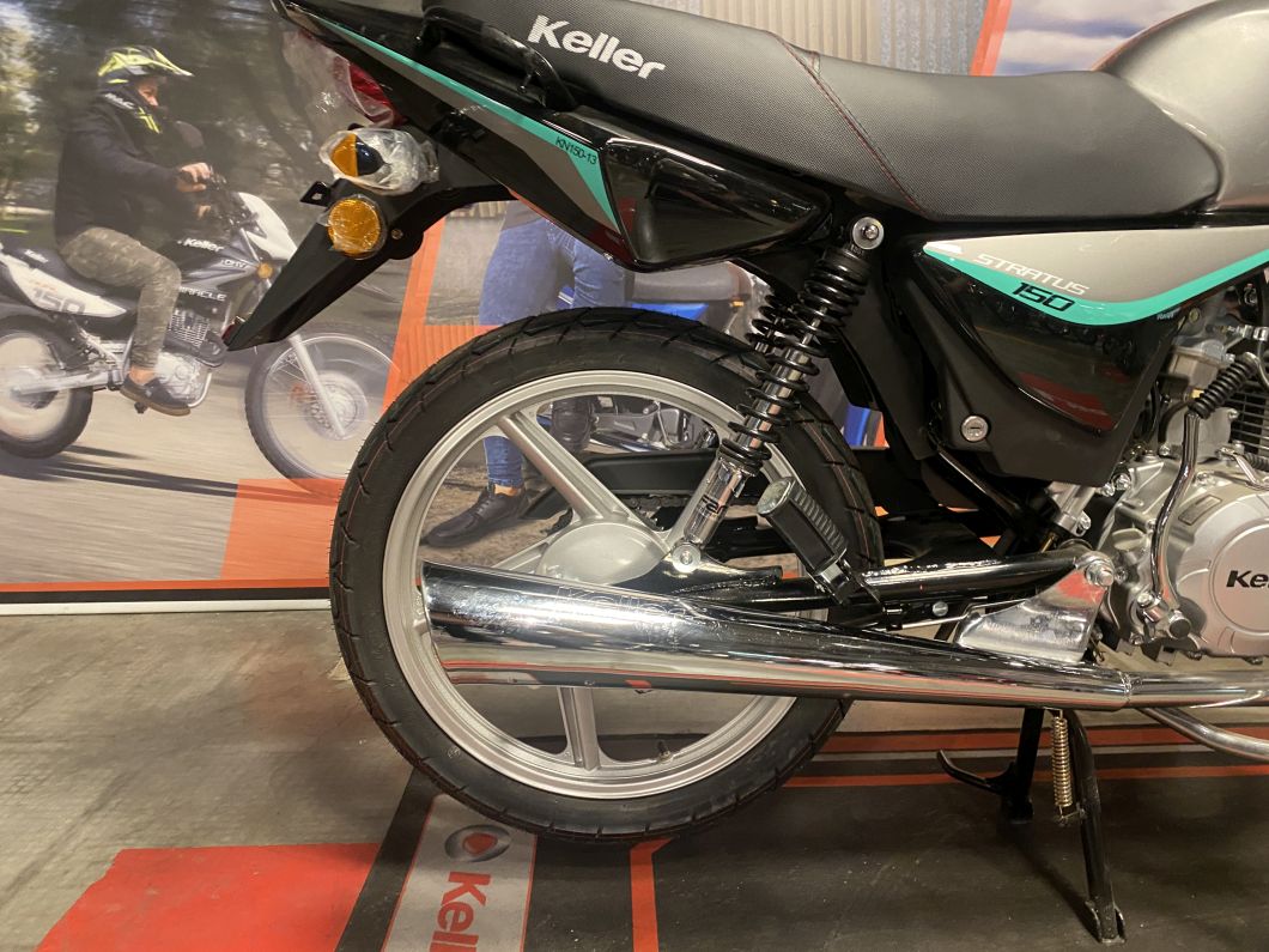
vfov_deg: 53.1
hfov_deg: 67.3
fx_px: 953
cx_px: 634
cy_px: 476
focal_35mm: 26
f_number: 1.8
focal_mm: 4.25
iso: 400
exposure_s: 1/50
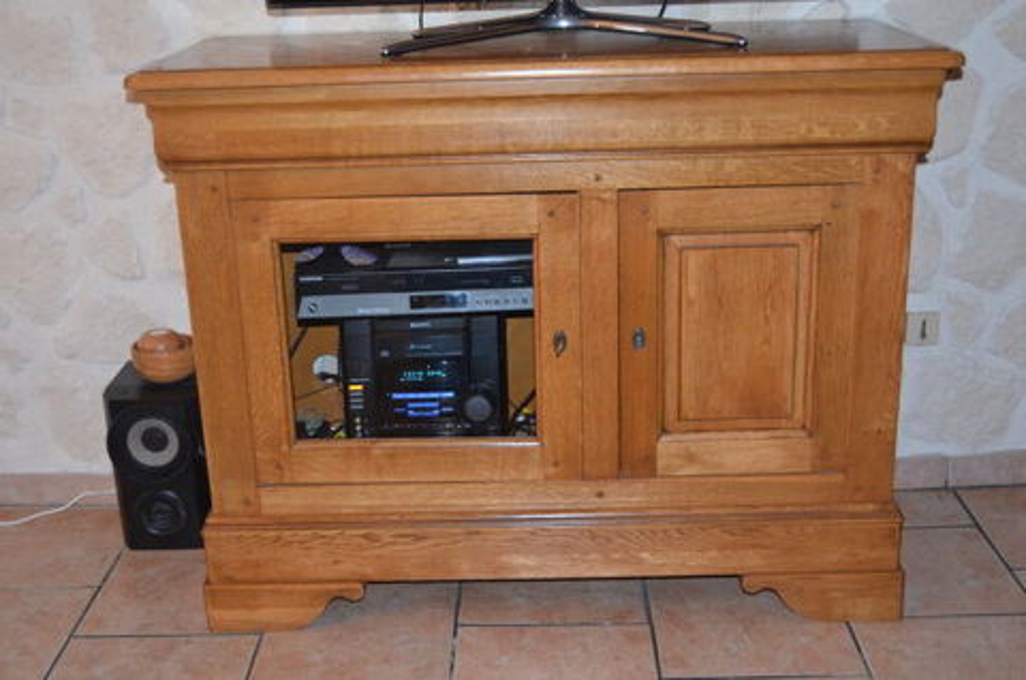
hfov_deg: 45.0
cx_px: 513
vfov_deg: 30.7
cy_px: 340
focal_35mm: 44
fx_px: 1237
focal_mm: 29
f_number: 4
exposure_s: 1/60
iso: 3200
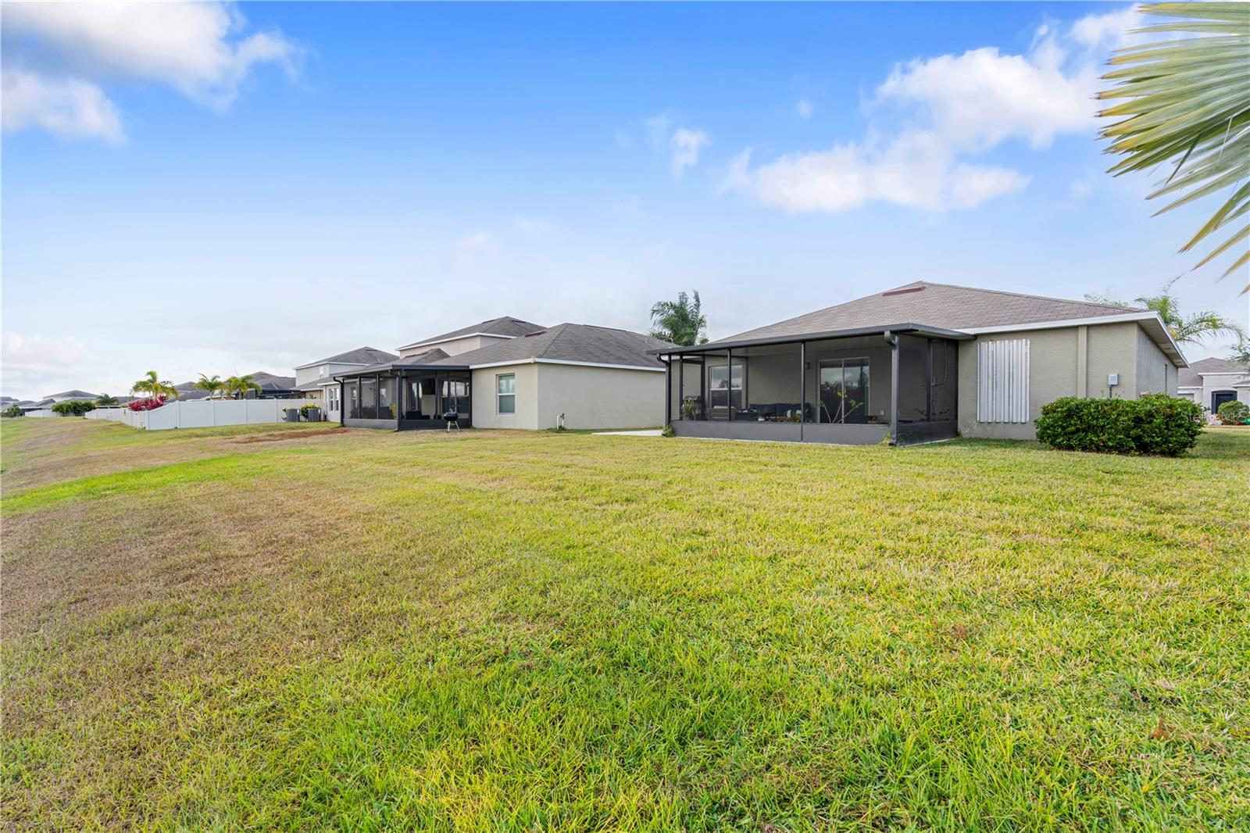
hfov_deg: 96.7
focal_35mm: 16
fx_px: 555
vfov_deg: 73.7
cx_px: 625
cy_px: 416
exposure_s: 1/40
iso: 250
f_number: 8
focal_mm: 16
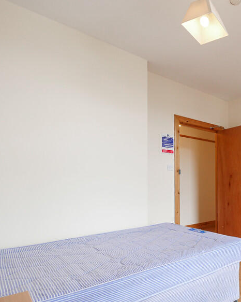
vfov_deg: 69.2
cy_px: 188
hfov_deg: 46.5
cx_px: 253
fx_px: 214
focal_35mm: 24
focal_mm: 7
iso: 320
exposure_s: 1/60
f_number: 4
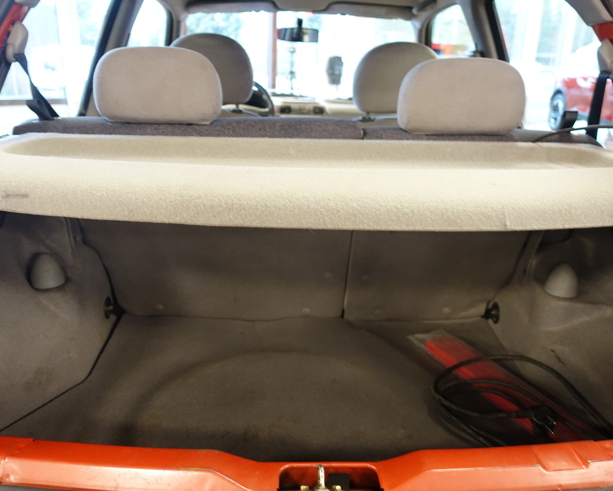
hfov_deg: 62.2
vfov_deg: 51.5
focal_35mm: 28
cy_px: 246
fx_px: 508
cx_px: 301
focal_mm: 8.8
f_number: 1.8
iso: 500
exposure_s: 1/30
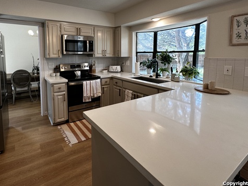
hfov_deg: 83.3
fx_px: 136
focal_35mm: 19
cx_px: 96
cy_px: 66
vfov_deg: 67.3
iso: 125
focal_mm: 2.22
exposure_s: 1/120
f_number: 2.2
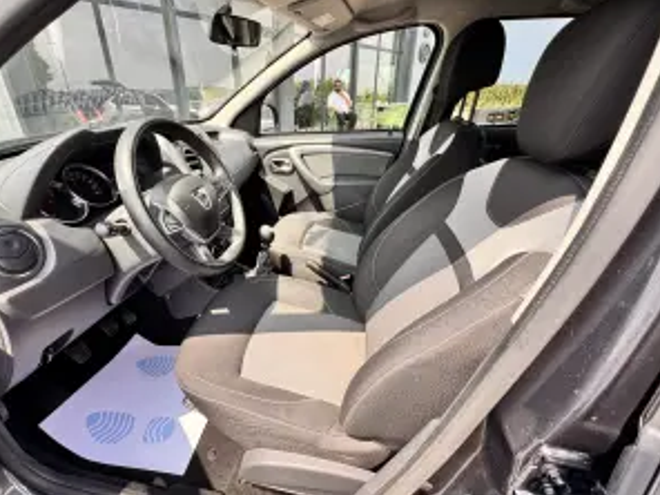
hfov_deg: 90.9
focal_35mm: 17
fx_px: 324
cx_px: 305
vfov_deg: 74.6
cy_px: 263
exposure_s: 1/235
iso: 40
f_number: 2.2
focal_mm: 2.22
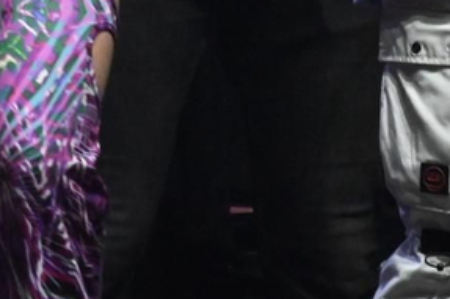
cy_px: -471
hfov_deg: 1.0
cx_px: -223
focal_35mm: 2088
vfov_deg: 0.7
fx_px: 26084
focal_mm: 250
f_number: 6.3
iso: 4000
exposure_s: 1/200
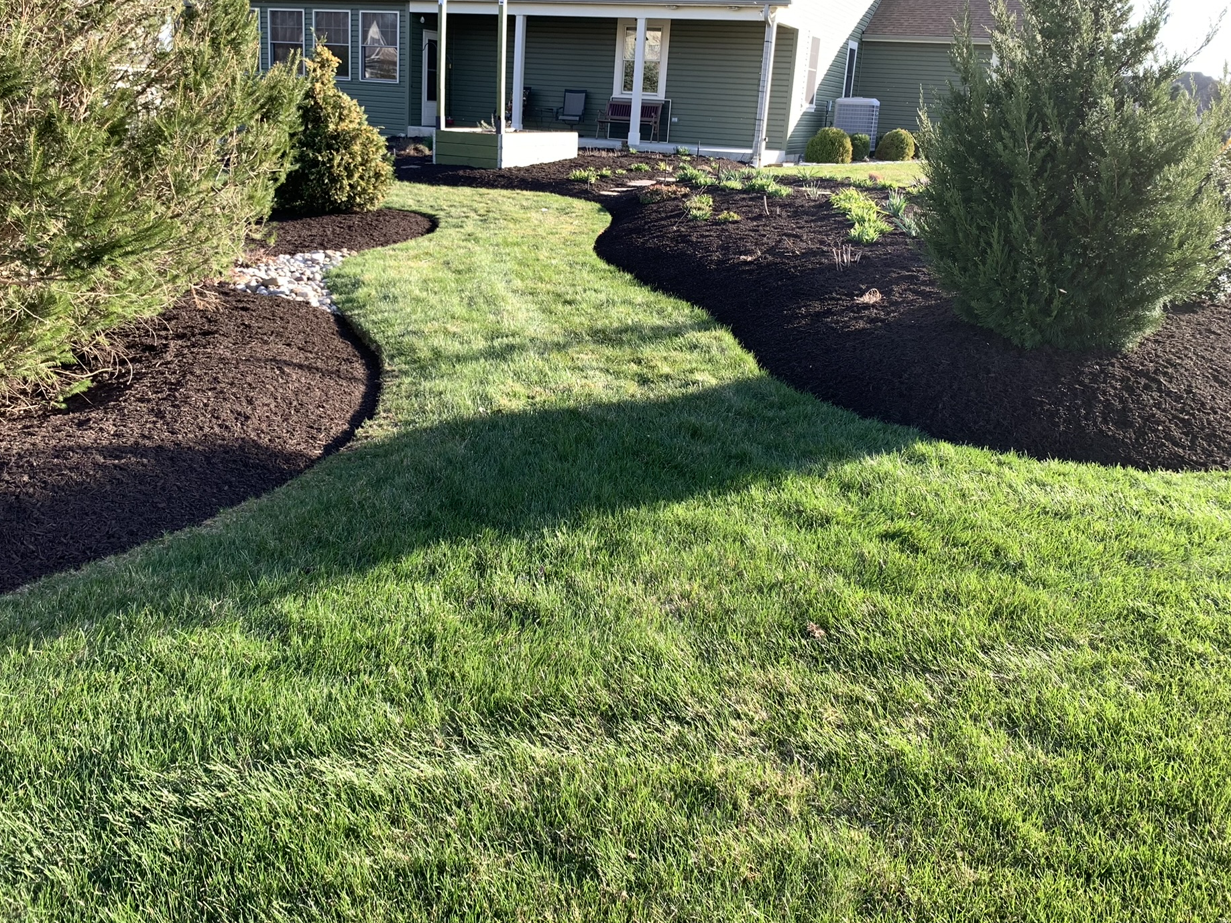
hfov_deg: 61.6
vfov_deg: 48.2
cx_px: 564
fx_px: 1031
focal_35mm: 29
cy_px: 414
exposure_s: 1/320
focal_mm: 4.25
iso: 25
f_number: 1.8
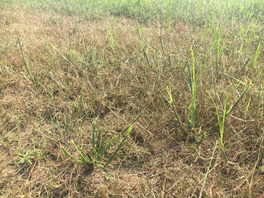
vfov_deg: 48.2
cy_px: 99
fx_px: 221
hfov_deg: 61.7
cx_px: 132
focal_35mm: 29
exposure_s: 1/509
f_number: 2.2
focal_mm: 4.15
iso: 25
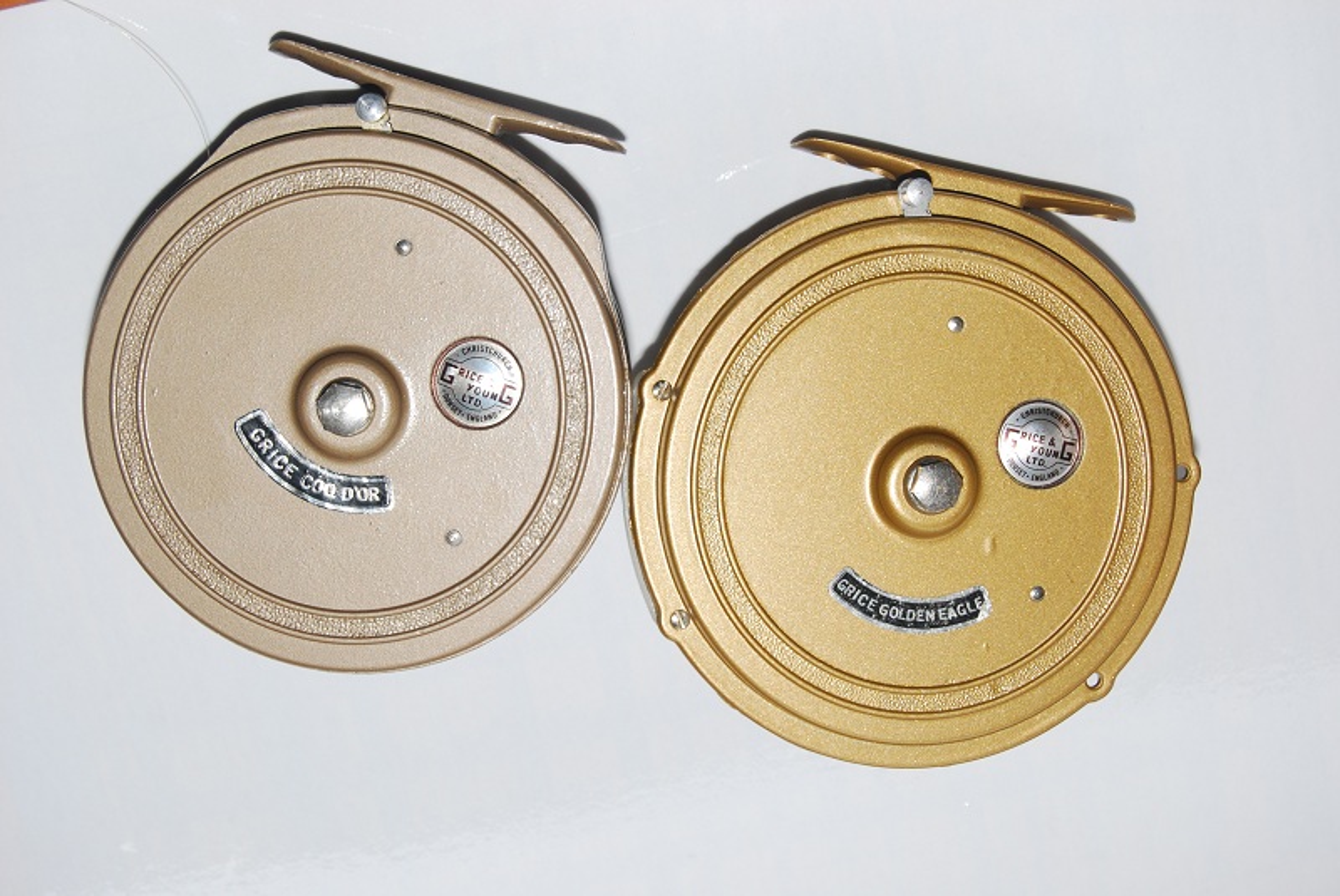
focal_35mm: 72
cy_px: 448
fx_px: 2682
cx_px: 670
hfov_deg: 28.0
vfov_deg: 19.0
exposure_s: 1/60
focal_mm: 48
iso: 200
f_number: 8
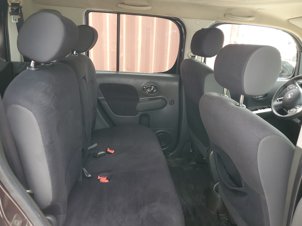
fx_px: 227
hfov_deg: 67.3
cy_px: 113
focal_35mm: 26
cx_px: 151
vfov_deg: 53.1
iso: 62
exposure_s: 1/120
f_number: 1.5
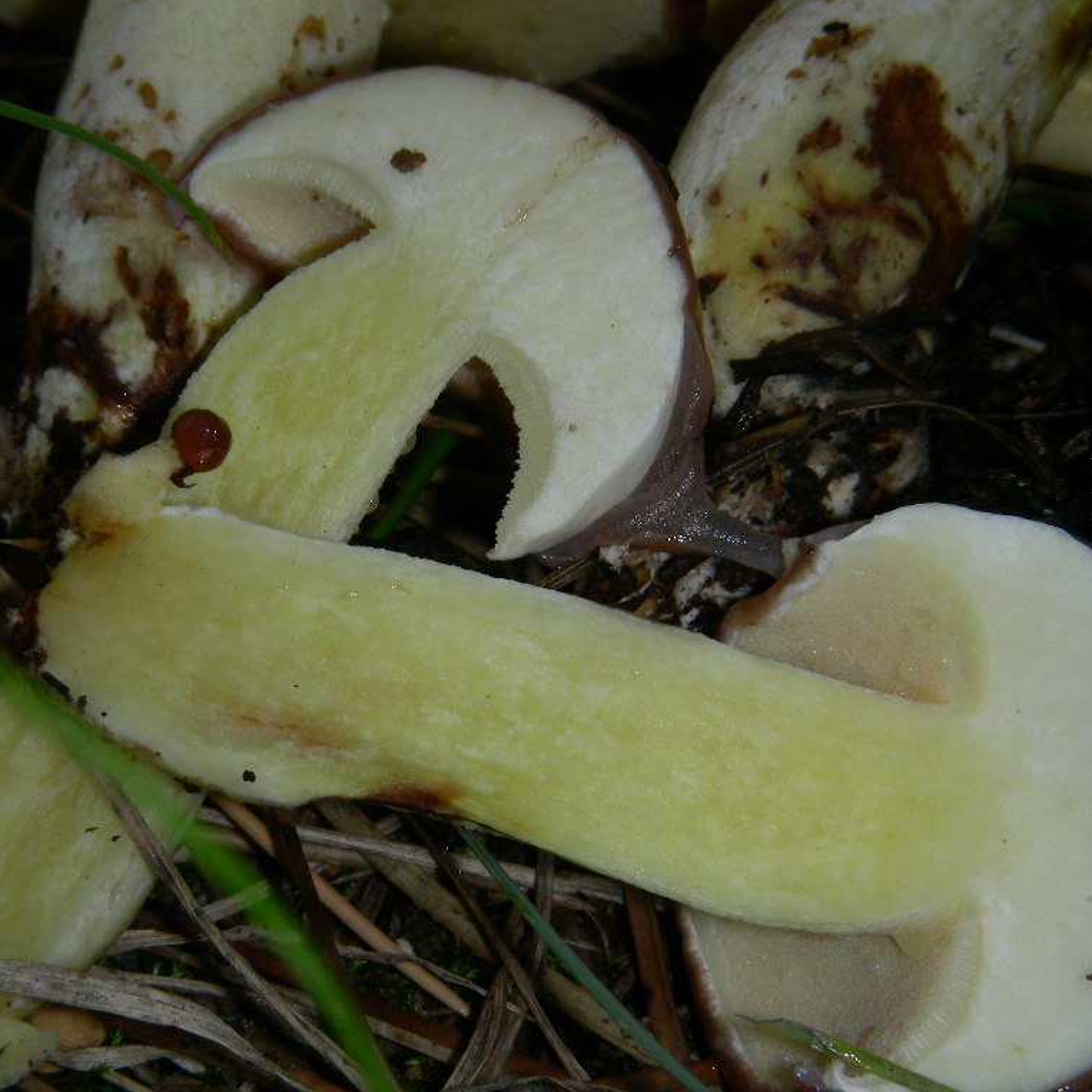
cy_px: 544
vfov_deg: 13.0
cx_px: 564
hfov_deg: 13.0
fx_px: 4783
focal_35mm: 134
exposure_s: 1/120
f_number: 6.8
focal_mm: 18.9
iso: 50
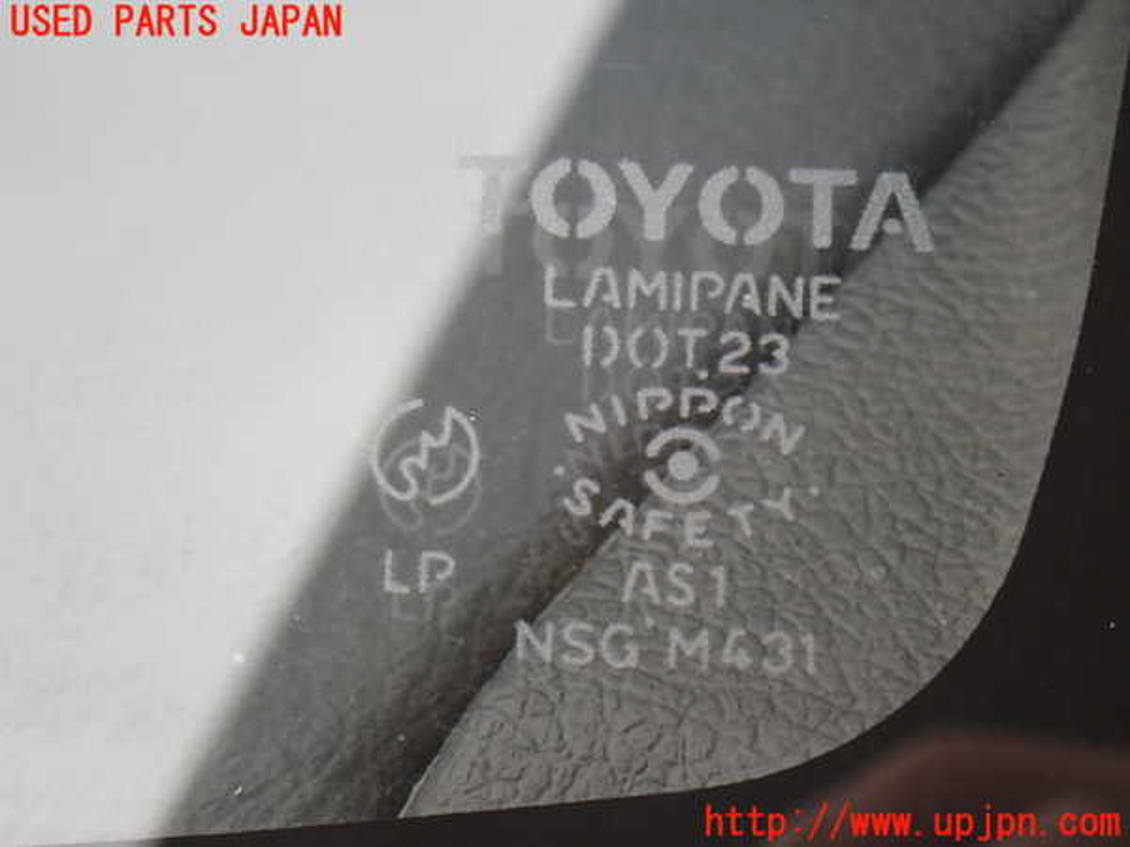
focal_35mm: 94
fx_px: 3069
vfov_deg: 15.7
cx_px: 565
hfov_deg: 20.9
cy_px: 424
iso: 200
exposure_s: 1/125
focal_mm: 16.79
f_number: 4.7
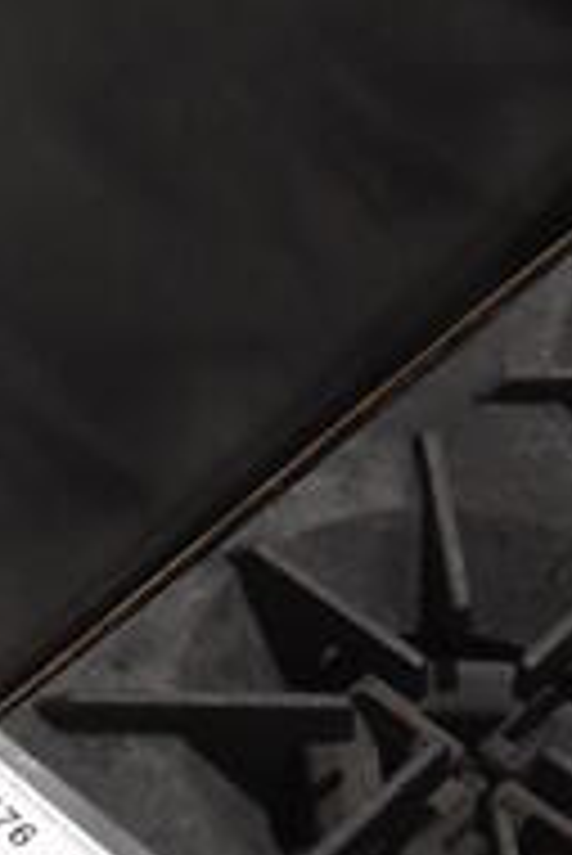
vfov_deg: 13.7
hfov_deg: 10.3
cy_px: -799
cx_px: -252
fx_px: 3092
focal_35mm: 130
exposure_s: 1/125
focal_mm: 18
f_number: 3.5
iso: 3200
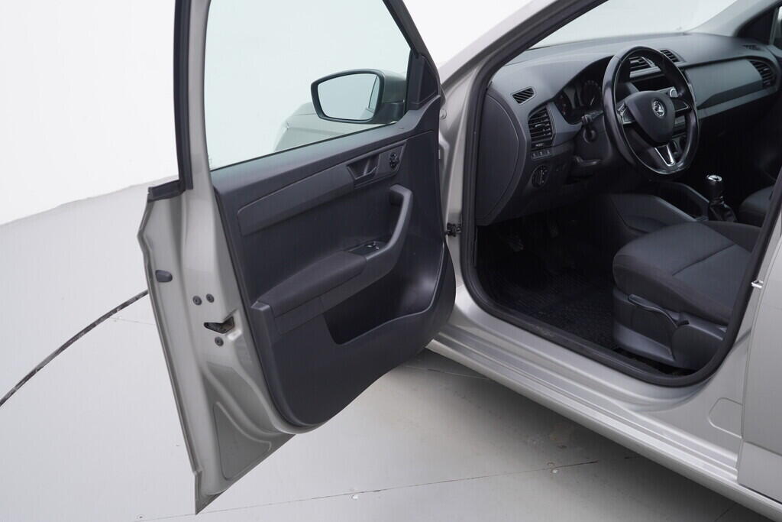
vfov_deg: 36.9
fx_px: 782
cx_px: 391
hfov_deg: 53.1
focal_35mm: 36
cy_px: 261
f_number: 3.2
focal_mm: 24
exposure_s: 1/50
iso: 125
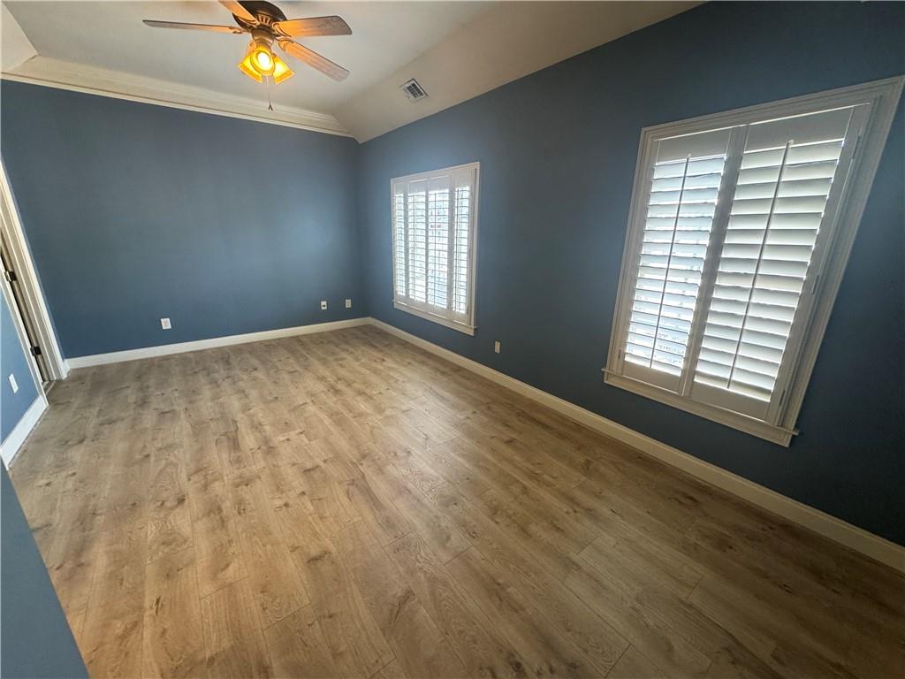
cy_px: 340
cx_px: 452
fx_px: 366
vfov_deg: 85.7
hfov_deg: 102.1
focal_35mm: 14
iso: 250
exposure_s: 1/60
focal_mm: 2.22
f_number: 2.2
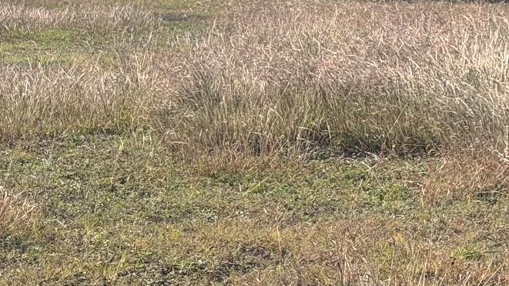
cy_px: 242
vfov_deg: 7.5
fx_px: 2187
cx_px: -23
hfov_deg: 13.1
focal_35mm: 162
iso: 80
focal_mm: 6.76
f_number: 1.78
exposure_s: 1/4878
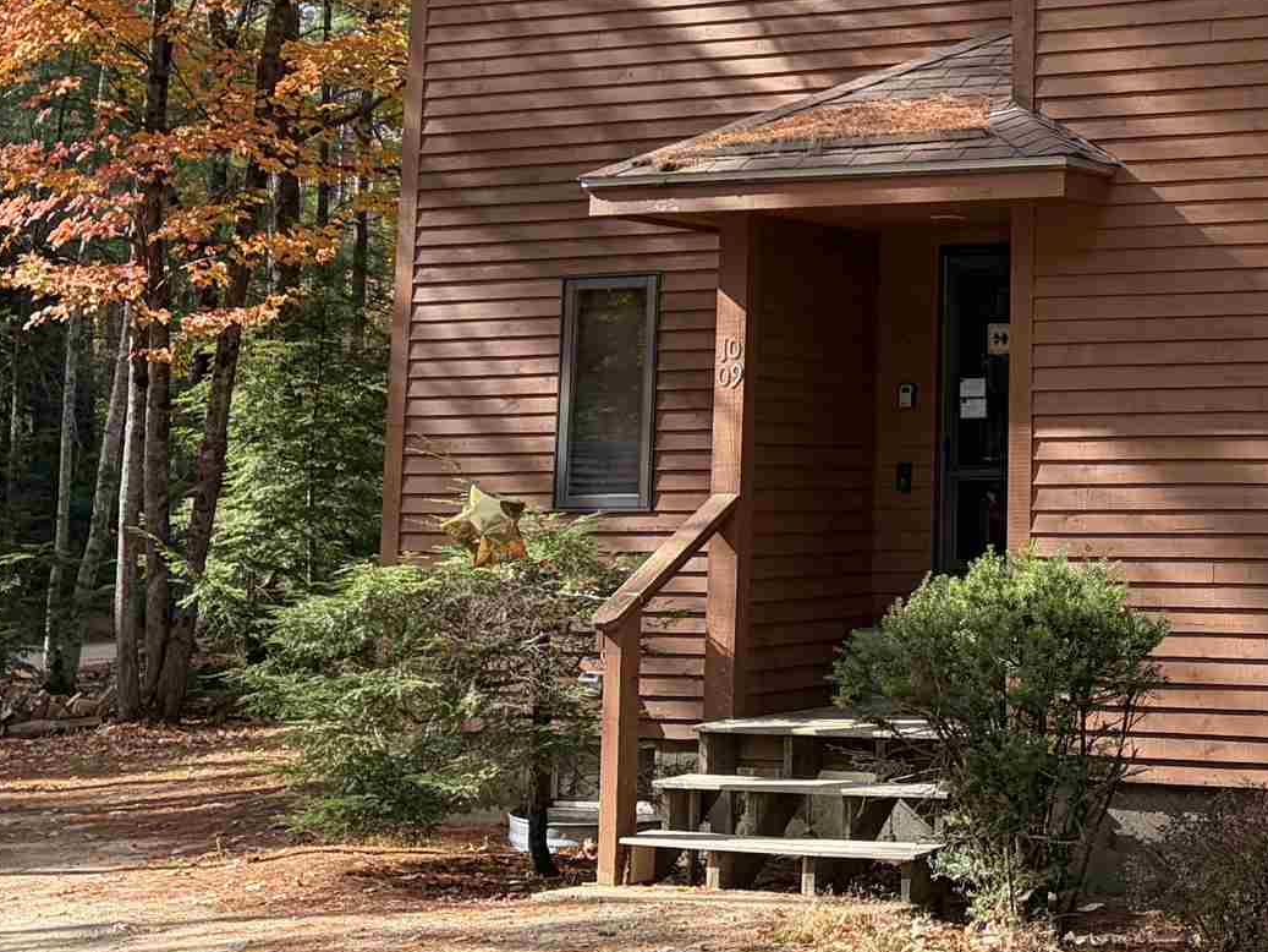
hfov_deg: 24.5
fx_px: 2821
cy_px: -48
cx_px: 1185
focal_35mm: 77
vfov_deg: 18.5
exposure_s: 1/907
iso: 64
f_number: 1.6
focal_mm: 5.96
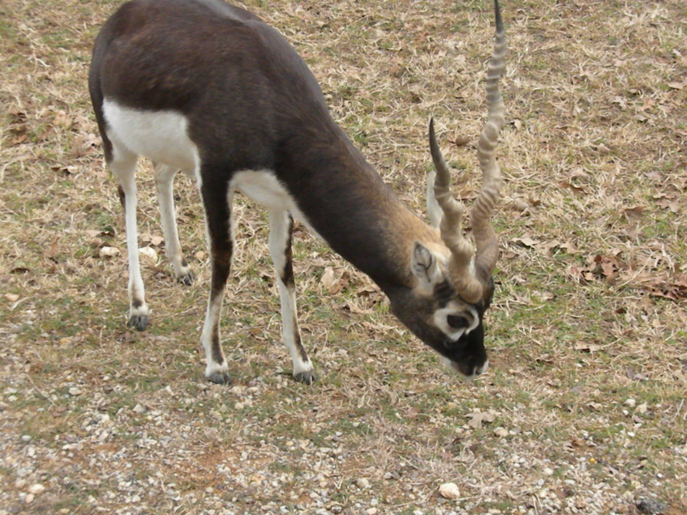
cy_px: 258
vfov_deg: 20.4
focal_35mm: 72
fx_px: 1429
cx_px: 344
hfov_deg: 27.0
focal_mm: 12.7
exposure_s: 1/114
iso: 640
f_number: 14
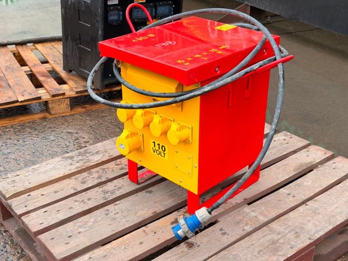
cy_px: 130
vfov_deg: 30.3
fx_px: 483
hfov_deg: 39.7
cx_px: 174
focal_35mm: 48
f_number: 1.78
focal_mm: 6.76
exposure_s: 1/587
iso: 64
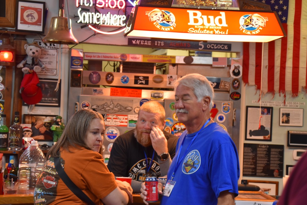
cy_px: 102
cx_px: 154
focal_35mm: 78
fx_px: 665
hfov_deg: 26.0
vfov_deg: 17.5
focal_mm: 52
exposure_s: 1/60
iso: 900
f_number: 5
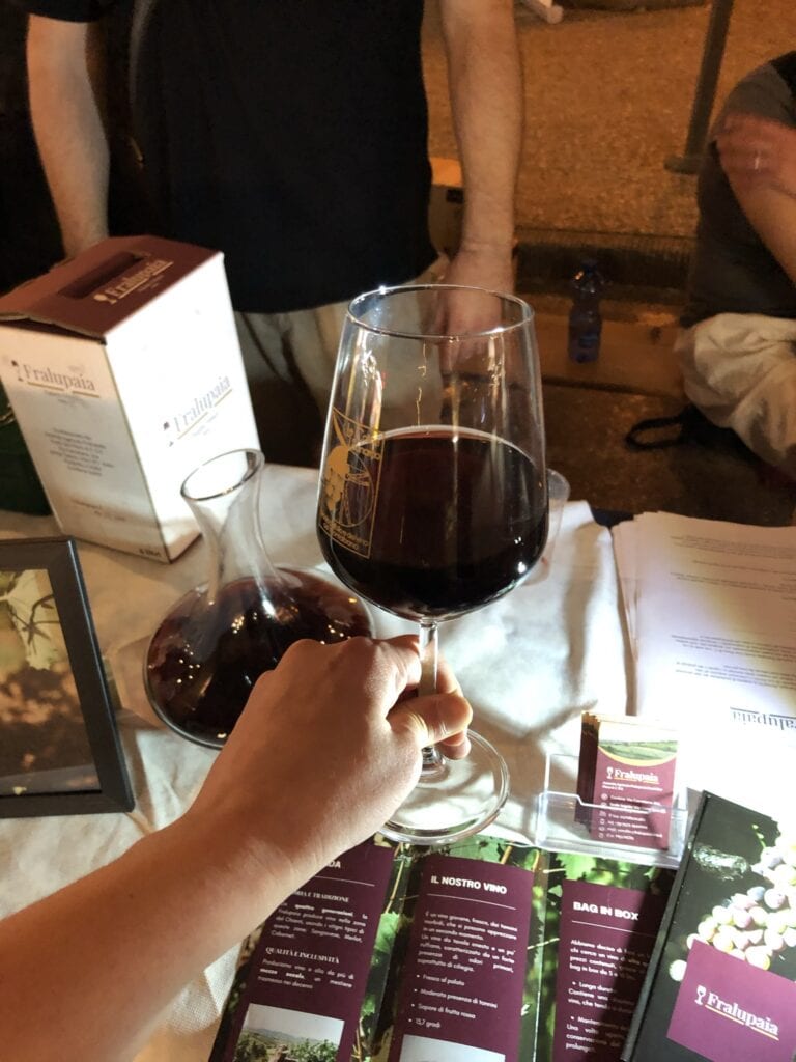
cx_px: 398
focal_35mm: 28
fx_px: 858
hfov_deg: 49.7
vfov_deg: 63.4
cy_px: 531
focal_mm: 3.99
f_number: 1.8
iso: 100
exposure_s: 1/6
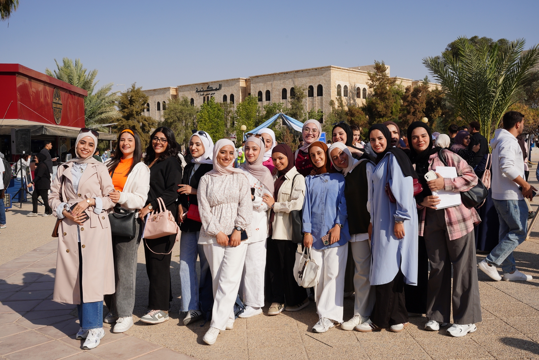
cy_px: 180
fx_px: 564
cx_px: 270
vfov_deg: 35.3
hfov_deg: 51.0
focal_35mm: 38
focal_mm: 37.7
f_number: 14
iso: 100
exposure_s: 1/160
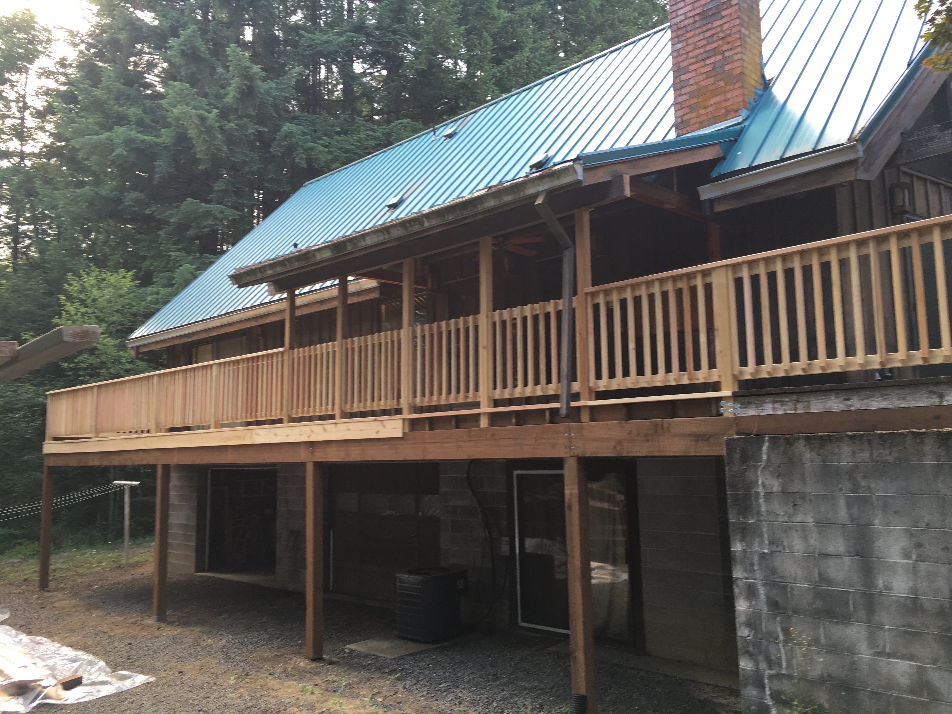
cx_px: 476
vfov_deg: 48.2
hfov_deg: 61.7
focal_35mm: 29
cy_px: 357
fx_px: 798
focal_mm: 4.15
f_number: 2.2
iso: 25
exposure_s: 1/60
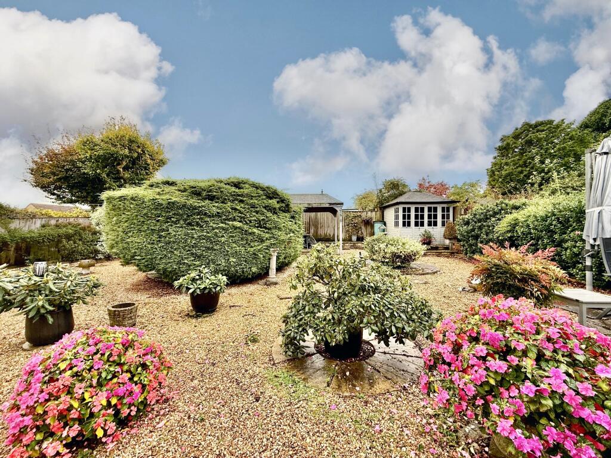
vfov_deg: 85.7
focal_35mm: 14
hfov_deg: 102.1
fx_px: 247
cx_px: 306
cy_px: 229
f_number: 2.2
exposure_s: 1/133
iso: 50
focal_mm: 2.22
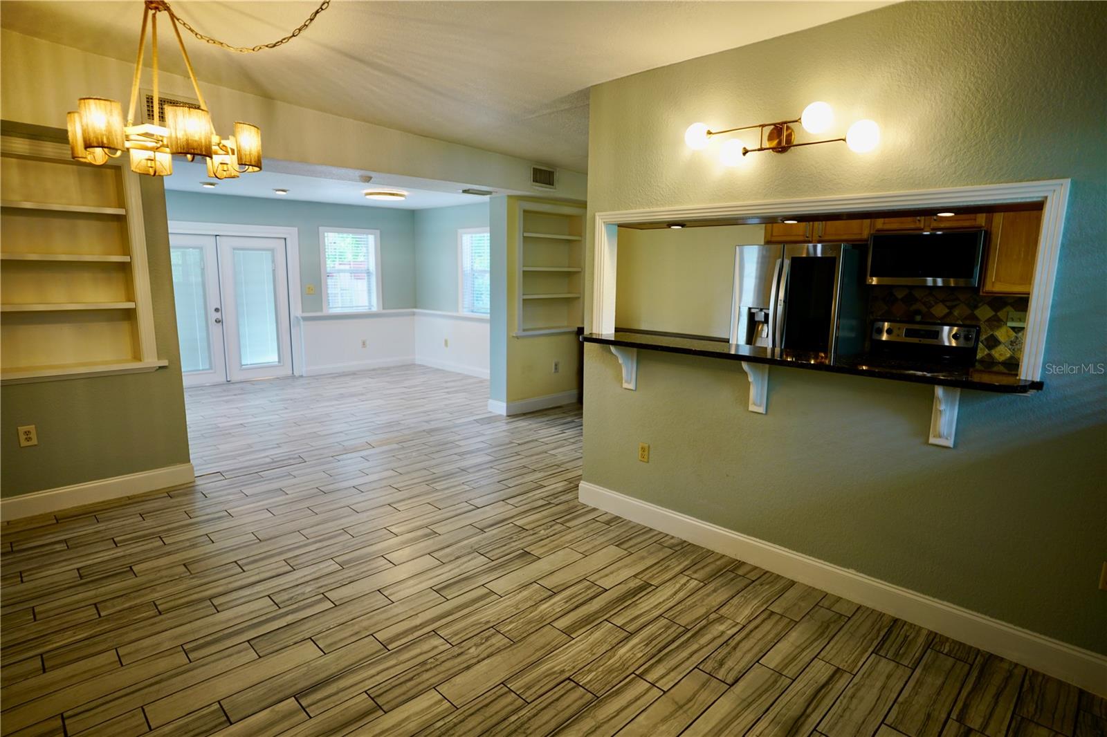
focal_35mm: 20
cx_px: 554
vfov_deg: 61.9
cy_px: 368
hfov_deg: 84.0
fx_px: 615
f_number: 1.8
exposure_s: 1/100
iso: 200
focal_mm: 20
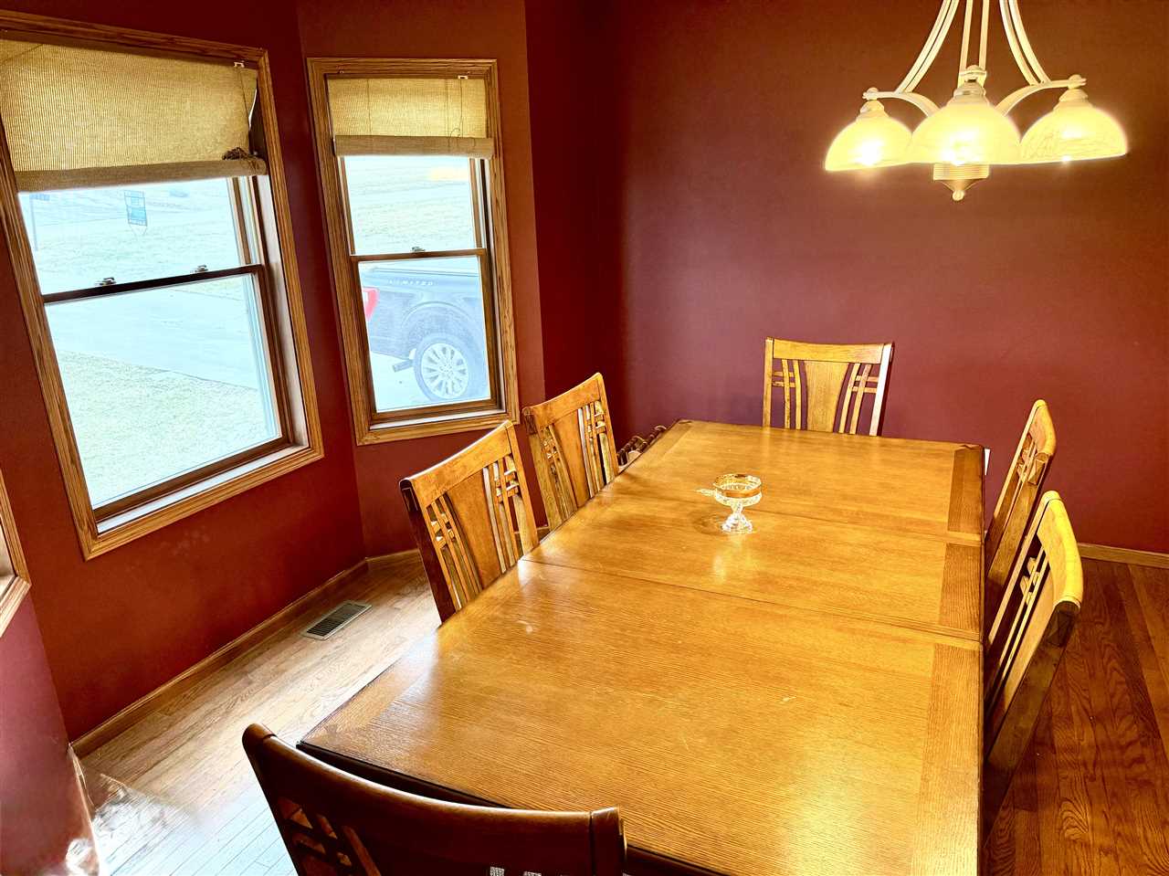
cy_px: 438
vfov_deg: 56.8
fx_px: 810
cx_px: 584
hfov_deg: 71.6
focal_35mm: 24
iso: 320
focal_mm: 6.76
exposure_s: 1/120
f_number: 1.78
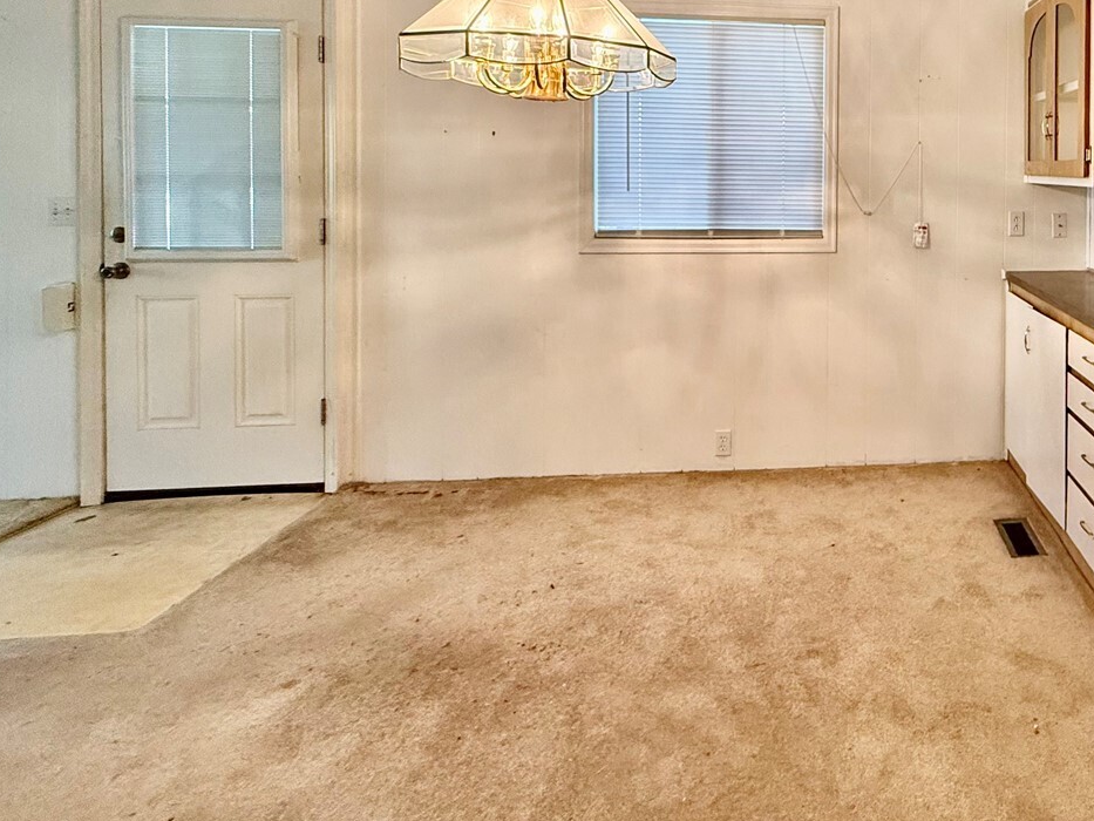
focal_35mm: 24
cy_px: 178
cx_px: 909
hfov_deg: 63.9
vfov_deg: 53.5
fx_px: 759
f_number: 2.2
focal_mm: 2.22
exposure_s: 1/120
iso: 320
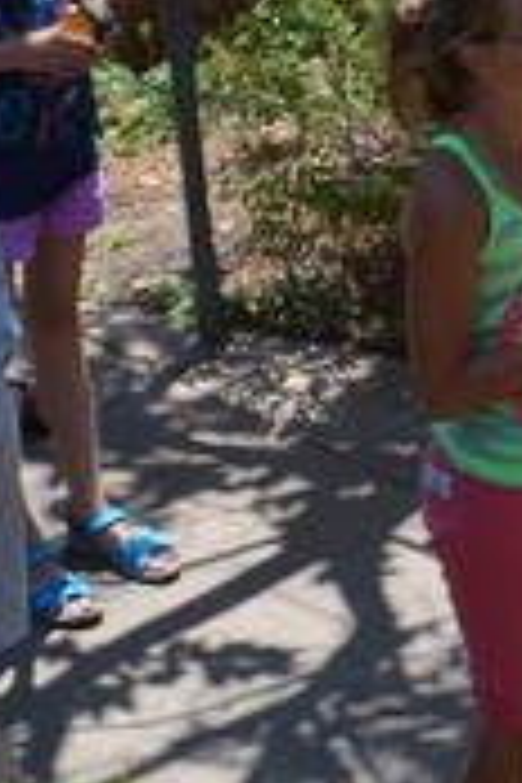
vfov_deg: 8.0
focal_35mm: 248
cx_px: 1512
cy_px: -608
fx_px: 5394
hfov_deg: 5.3
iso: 160
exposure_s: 1/250
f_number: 8
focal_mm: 18
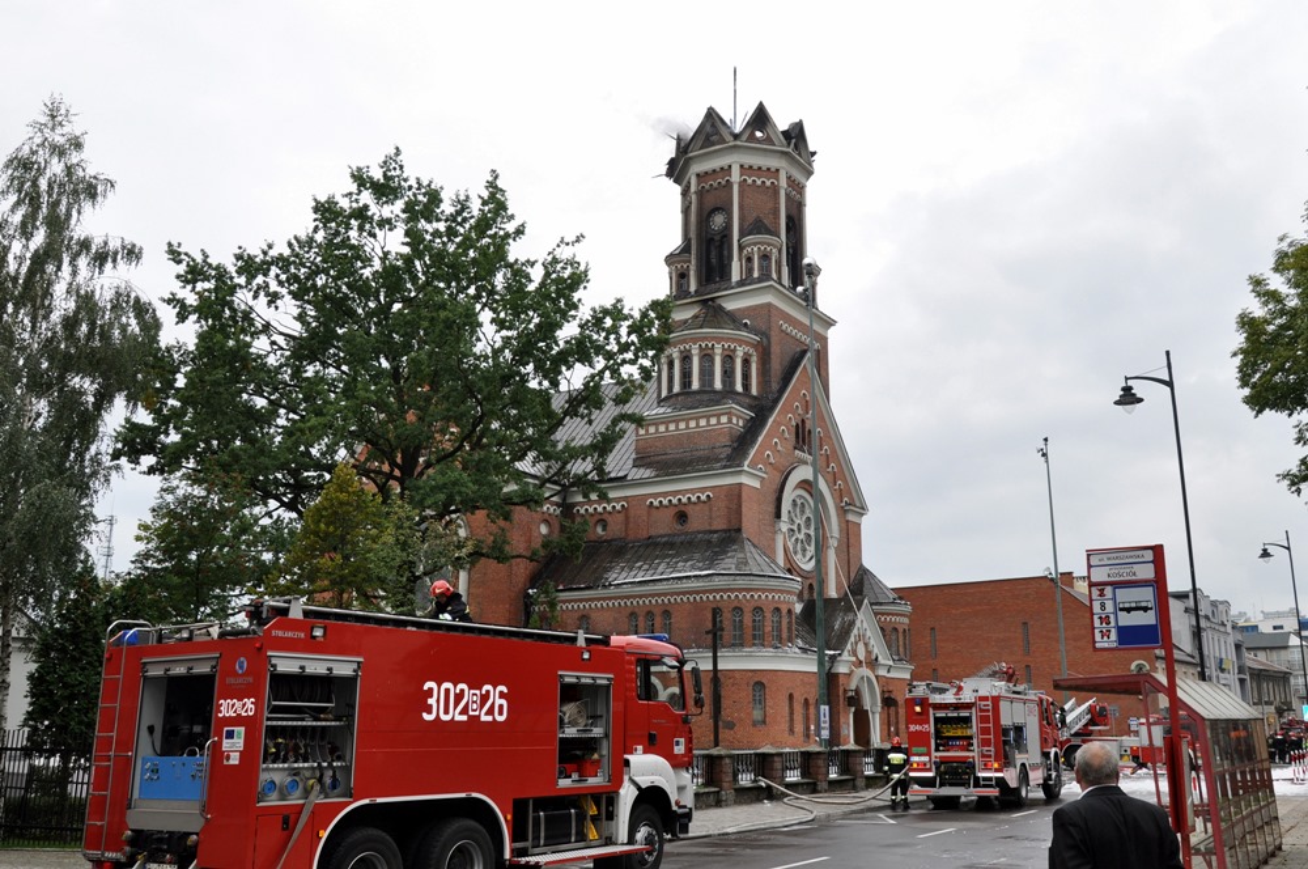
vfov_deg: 47.8
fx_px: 980
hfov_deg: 67.4
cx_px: 654
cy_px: 434
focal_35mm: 27
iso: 200
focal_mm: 18
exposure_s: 1/200
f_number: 10
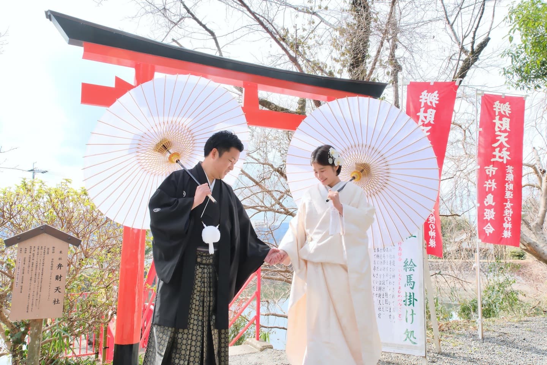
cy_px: 182
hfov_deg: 69.4
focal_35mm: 26
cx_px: 274
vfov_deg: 49.6
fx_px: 395
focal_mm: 17
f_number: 7.1
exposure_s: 1/125
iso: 800
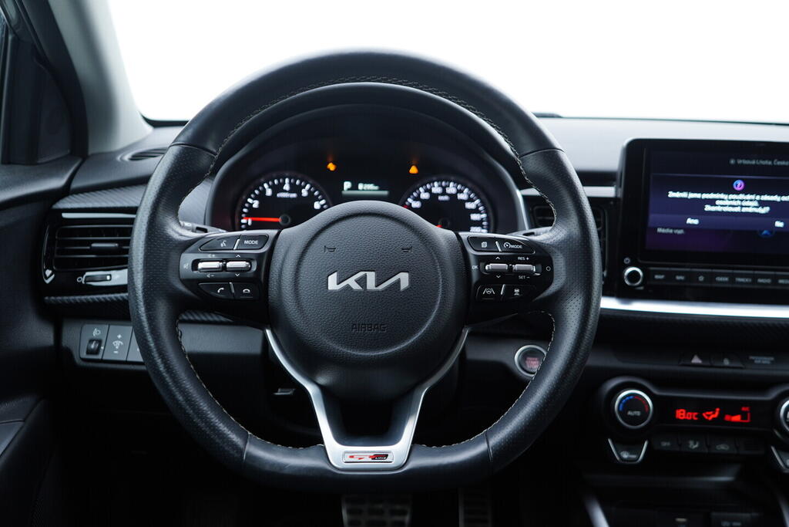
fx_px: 789
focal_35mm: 36
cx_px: 394
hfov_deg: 53.1
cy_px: 264
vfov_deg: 36.9
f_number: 2.8
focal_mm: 24
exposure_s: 1/40
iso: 200
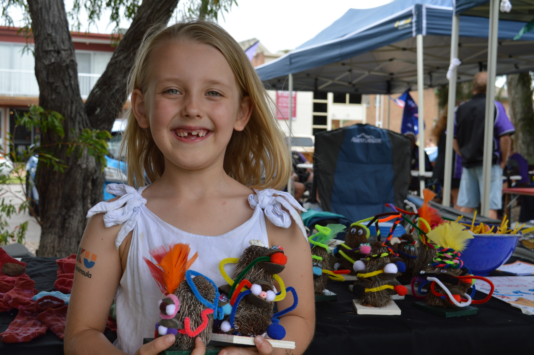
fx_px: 675
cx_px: 267
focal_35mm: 46
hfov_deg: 43.2
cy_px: 176
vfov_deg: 29.5
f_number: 7.1
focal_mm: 29
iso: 100
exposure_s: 1/200
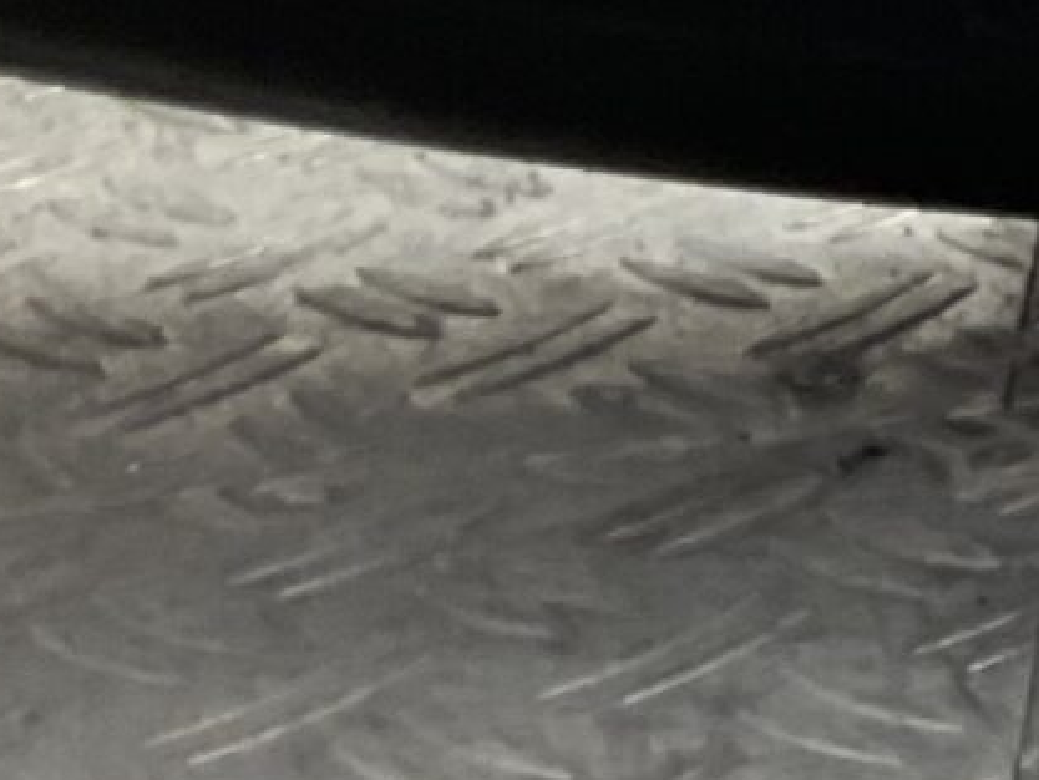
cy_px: -1219
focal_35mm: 178
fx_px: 5344
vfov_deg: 7.7
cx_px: 3035
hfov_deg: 9.1
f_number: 1.8
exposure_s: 1/120
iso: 25
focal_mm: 3
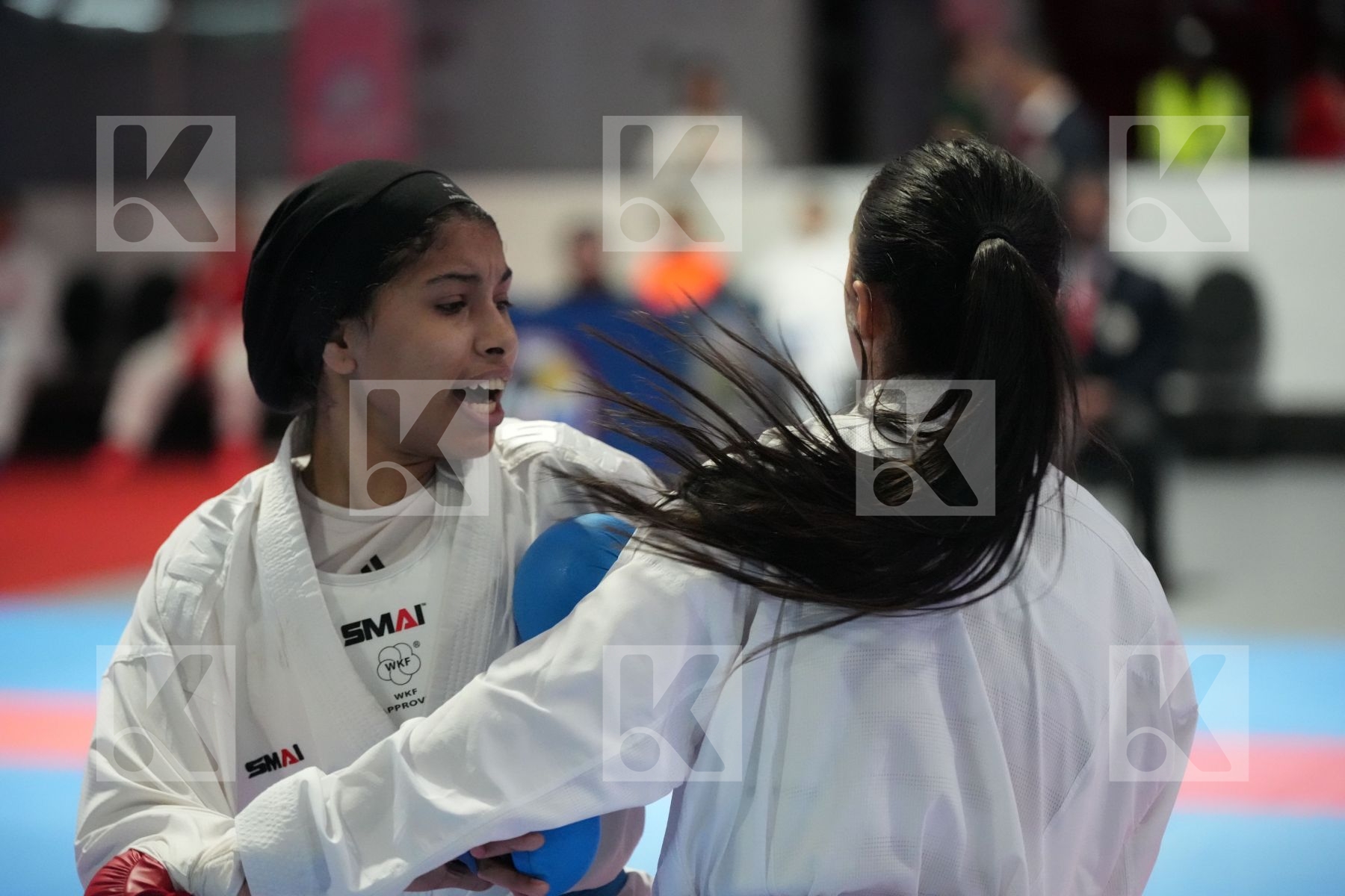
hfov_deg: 17.1
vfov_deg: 11.4
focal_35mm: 120
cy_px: 448
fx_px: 4483
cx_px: 672
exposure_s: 1/800
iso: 12800
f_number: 2.8
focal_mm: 120
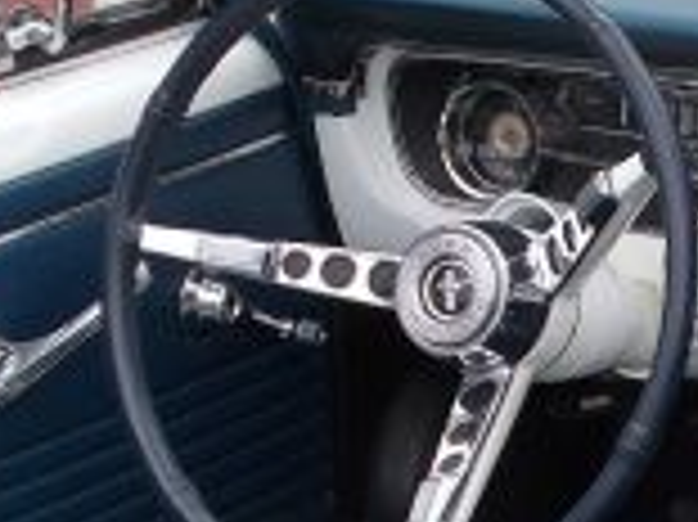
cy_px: 590
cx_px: 838
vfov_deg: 7.2
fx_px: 4110
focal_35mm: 204
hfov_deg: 9.6
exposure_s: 1/125
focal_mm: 7.9
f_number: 4.2
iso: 80
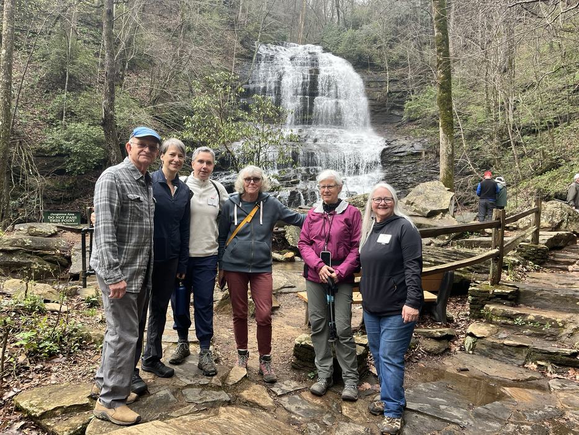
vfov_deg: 53.1
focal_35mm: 26
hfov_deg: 67.3
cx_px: 290
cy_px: 218
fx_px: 435
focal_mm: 5.1
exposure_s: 1/380
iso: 50
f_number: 1.6
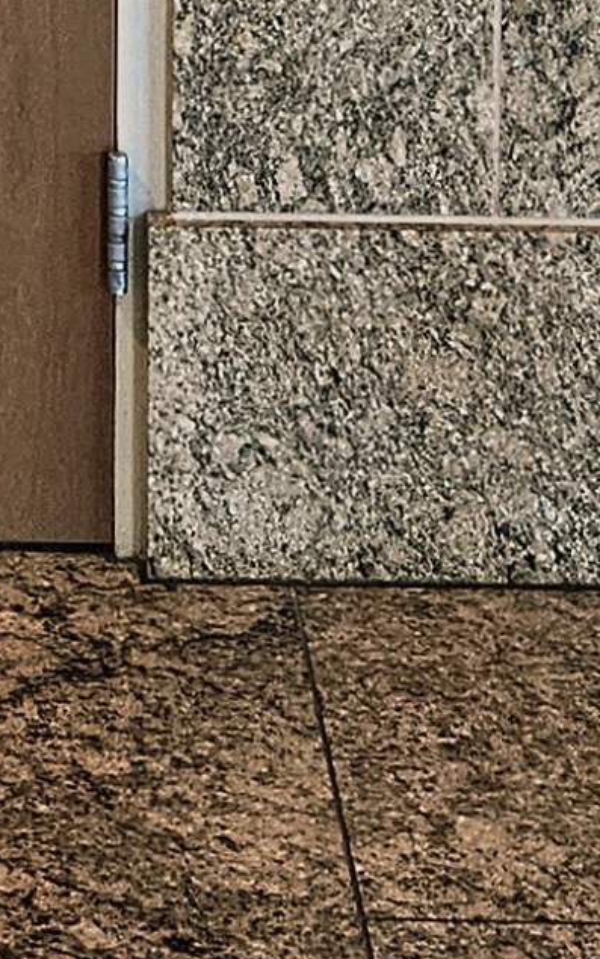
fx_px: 3976
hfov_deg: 8.5
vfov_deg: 12.1
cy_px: -1031
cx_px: -98
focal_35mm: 152
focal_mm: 5.4
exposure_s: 1/60.2
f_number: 1.8
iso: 640
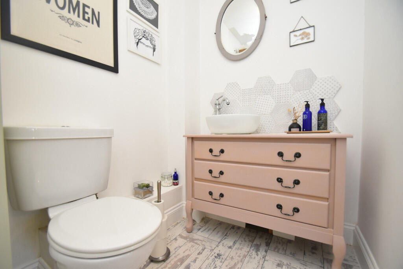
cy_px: 134
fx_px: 168
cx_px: 202
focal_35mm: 15
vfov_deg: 77.3
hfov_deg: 100.4
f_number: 4
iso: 1000
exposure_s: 1/125
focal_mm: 10
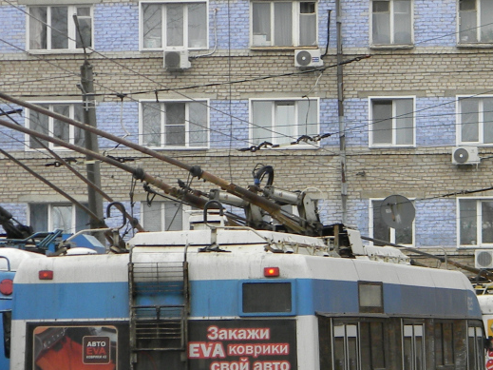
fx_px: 3745
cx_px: 204
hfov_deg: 7.5
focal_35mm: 263
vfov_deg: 5.6
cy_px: 211
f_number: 4.7
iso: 80
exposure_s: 1/47.5
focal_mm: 19
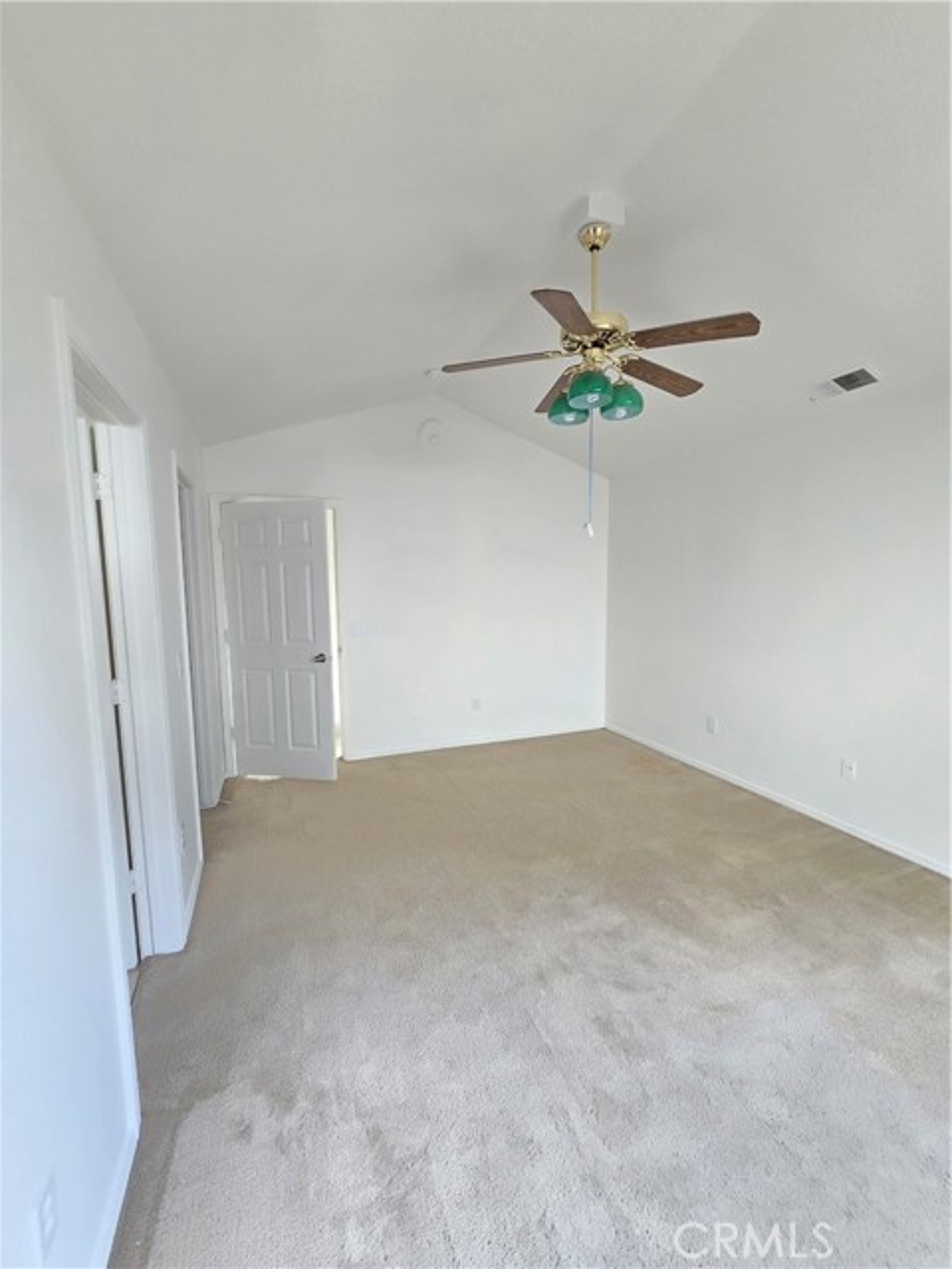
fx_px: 477
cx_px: 476
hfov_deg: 89.9
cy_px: 634
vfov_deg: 106.2
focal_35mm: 13
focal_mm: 2.2
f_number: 2.2
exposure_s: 1/60
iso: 800
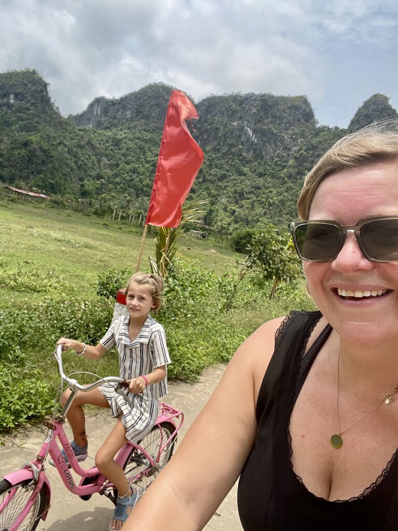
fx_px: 460
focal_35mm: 30
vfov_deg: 60.0
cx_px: 199
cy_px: 266
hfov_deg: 46.8
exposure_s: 1/720
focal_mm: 2.71
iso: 25
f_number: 2.2
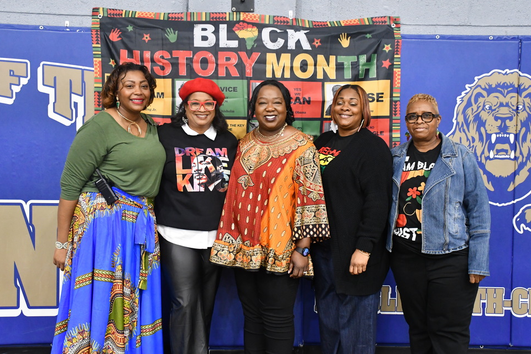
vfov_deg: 28.1
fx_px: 708
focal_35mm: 48
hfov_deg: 41.1
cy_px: 182
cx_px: 263
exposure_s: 1/60
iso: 3200
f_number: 4
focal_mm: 30
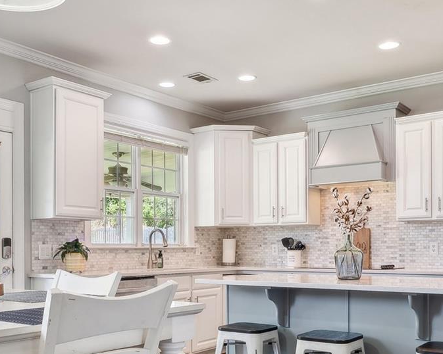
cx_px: 204
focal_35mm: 40
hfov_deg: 45.8
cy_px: 248
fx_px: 524
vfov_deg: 36.8
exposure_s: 1/15
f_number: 7.1
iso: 160
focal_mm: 14
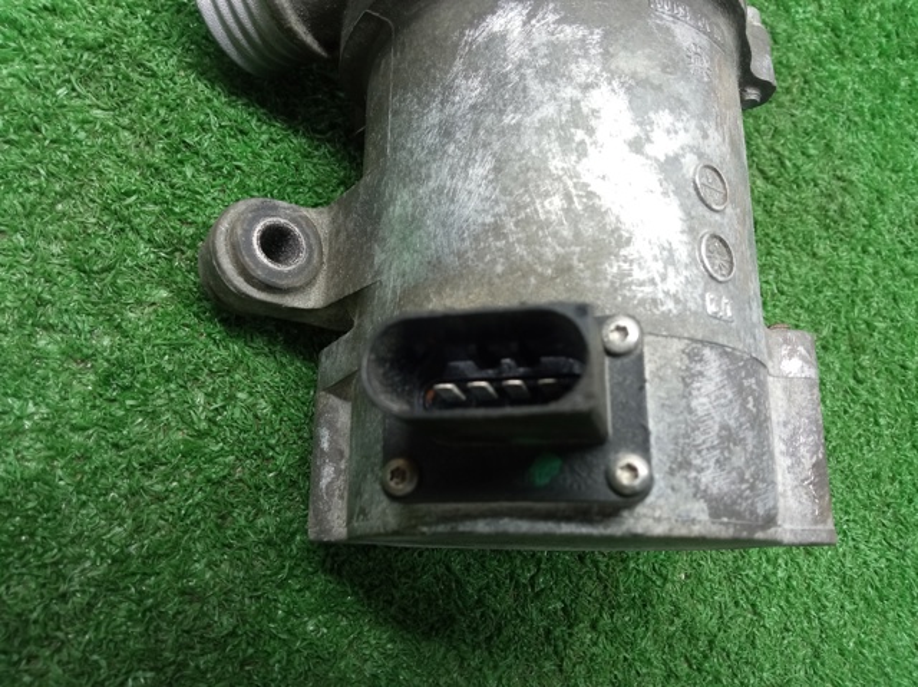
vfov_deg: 51.3
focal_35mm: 27
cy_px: 344
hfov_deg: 65.4
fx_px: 715
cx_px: 459
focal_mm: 3.79
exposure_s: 1/25
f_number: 2.2
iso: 377
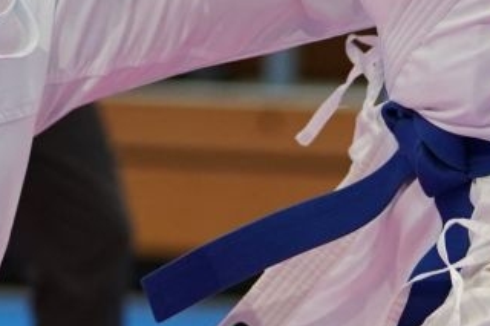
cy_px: 24
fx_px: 9264
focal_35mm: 681
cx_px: 222
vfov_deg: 2.0
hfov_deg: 3.0
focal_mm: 121
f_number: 2.8
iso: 1600
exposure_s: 1/1000
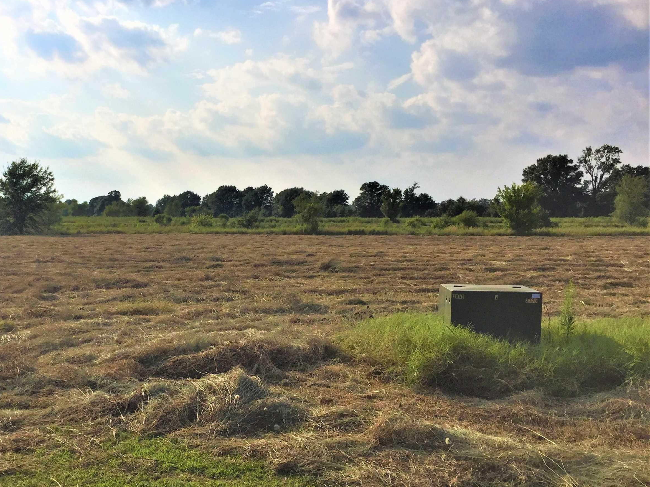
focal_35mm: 38
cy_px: 276
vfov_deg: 37.7
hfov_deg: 48.3
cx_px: 224
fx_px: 714
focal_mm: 4.15
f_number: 2.2
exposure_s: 1/6623
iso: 32
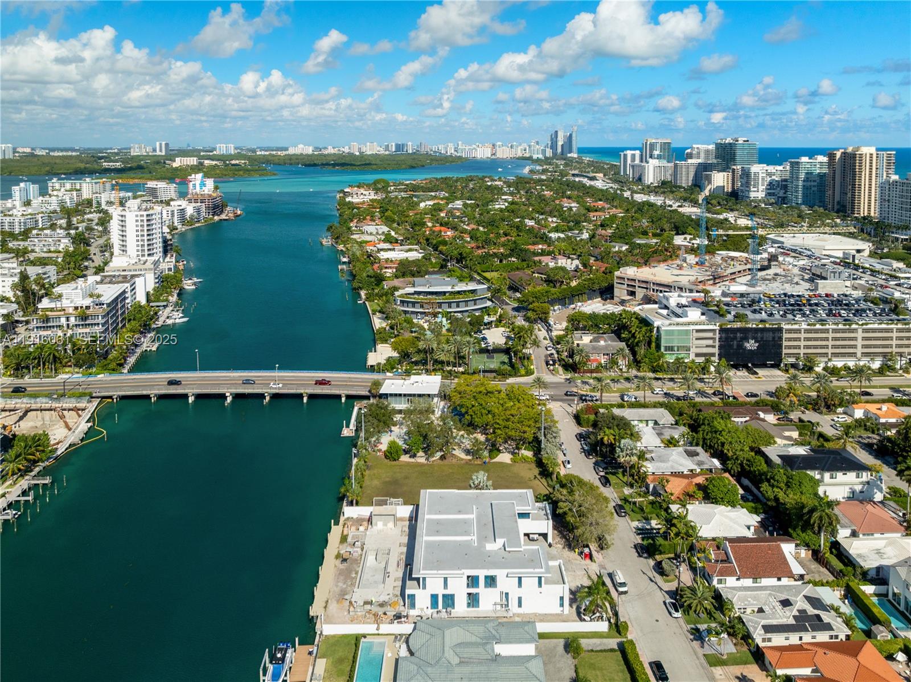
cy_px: 341
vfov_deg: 56.7
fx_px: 631
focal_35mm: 24
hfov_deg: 71.6
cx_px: 456
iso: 100
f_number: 2.8
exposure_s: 1/1600
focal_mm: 12.29
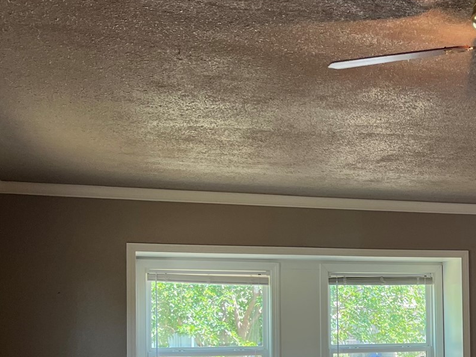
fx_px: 866
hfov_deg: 28.9
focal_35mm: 63
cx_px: 470
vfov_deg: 22.7
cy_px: 320
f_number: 1.6
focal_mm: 5.1
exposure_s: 1/121
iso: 64
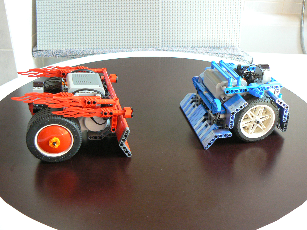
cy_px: 115
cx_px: 154
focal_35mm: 36
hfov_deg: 51.4
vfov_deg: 39.7
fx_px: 319
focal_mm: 6
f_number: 2.8
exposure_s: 1/20
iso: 200
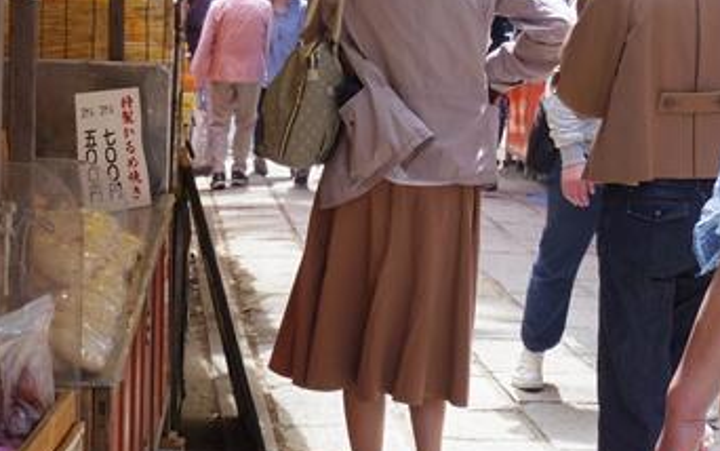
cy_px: 177
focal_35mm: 107
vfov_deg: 12.2
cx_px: 122
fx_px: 2100
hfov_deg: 19.2
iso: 200
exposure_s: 1/125
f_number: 4.5
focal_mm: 11.8
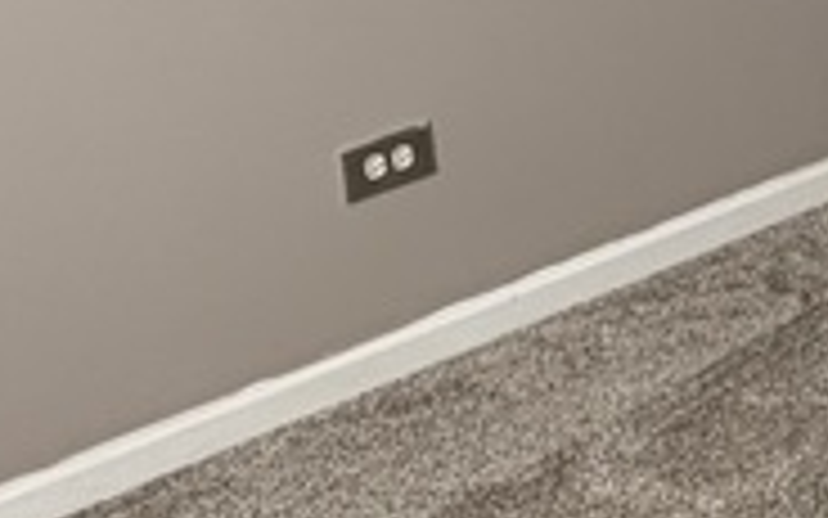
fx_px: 2618
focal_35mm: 116
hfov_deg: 15.4
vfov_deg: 11.1
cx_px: 1498
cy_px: -122
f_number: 2.2
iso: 80
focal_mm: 2.22
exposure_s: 1/121
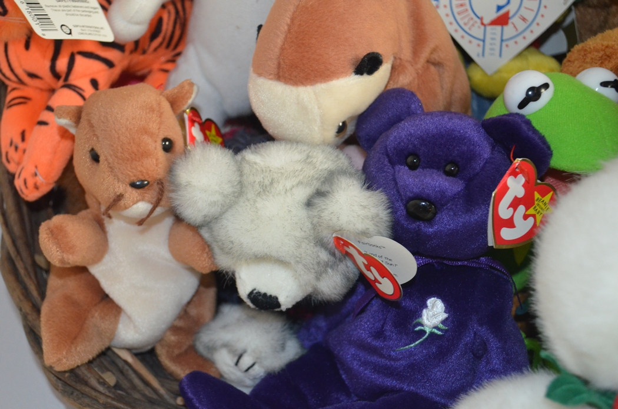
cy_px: 204
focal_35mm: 54
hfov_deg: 36.9
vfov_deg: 24.9
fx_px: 925
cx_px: 309
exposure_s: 1/60
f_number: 5
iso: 2200
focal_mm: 36
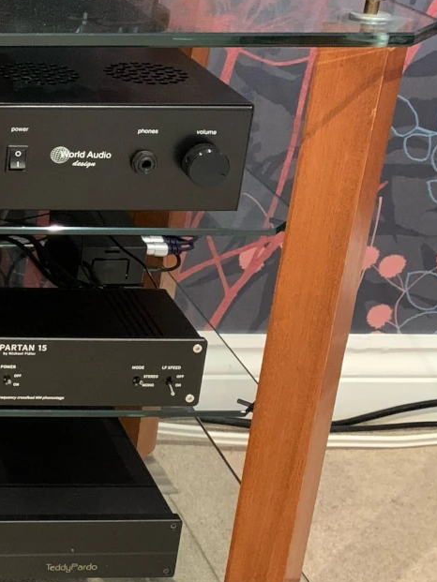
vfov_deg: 28.7
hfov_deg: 18.4
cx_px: -287
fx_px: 1127
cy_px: 175
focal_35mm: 67
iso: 800
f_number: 1.8
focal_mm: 4.25
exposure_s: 1/27
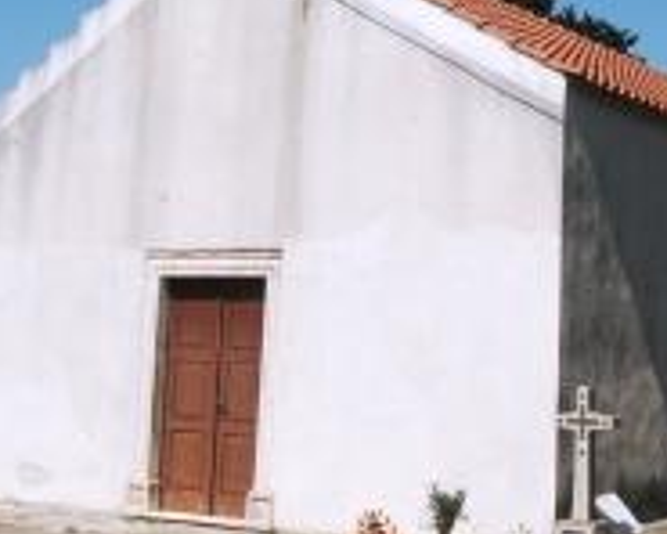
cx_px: 447
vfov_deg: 21.1
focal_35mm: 71
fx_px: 1402
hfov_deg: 26.6
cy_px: 58
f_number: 8
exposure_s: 1/500
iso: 100
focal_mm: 7.82
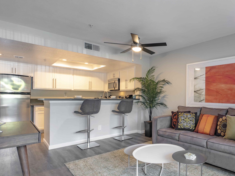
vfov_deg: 60.9
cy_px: 98
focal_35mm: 22
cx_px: 167
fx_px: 149
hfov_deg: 72.6
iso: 400
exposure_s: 1/10
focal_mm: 14
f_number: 8
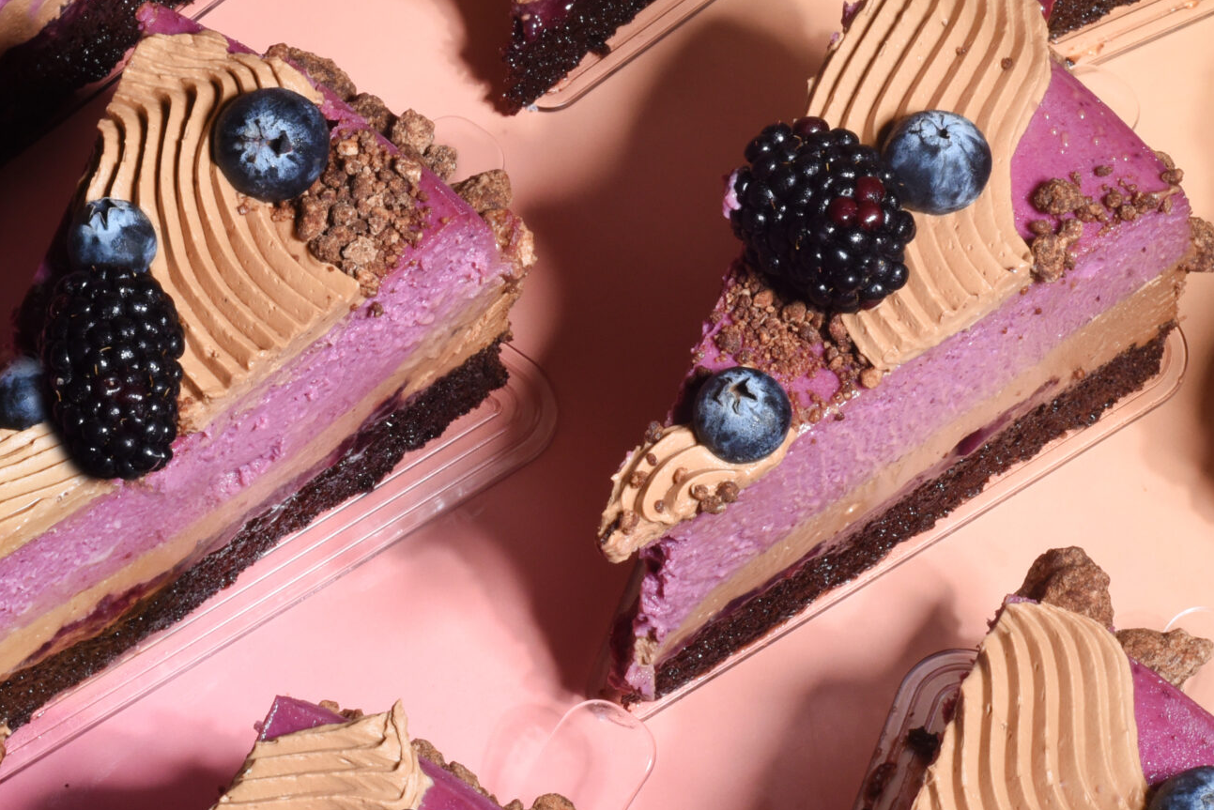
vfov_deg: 13.8
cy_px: 280
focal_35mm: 99
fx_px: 3339
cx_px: 773
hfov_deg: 20.6
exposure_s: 1/125
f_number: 22
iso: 1250
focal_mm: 50
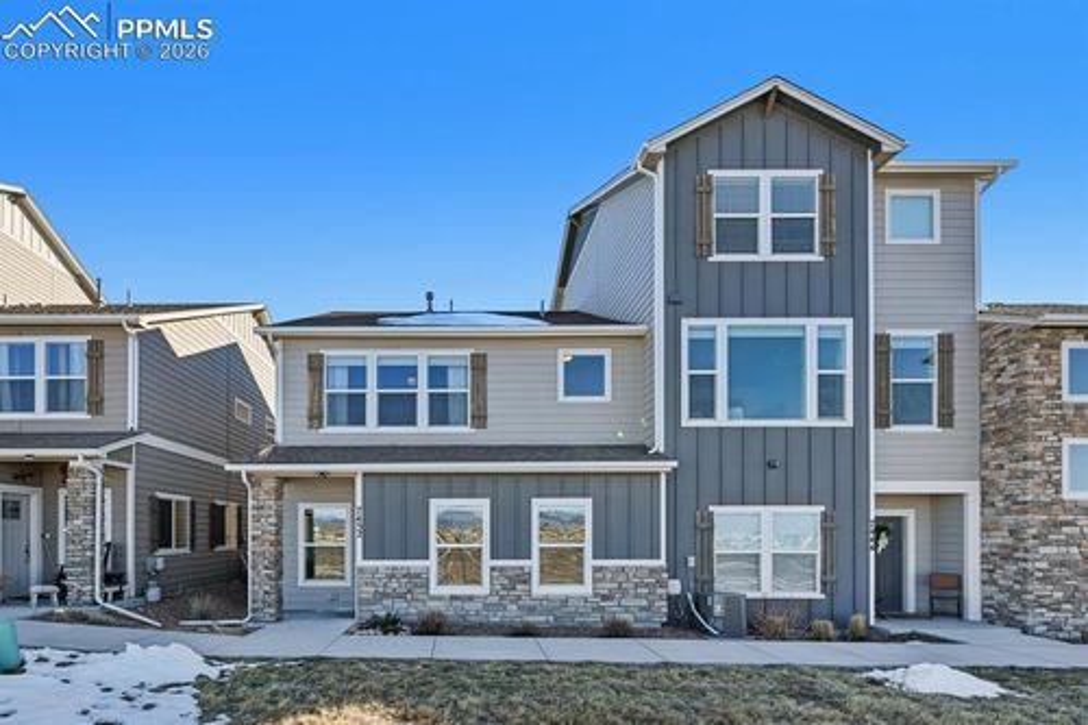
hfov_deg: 104.3
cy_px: 362
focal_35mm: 14
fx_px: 423
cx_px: 544
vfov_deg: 81.2
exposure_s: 1/80
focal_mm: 14
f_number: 8
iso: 64
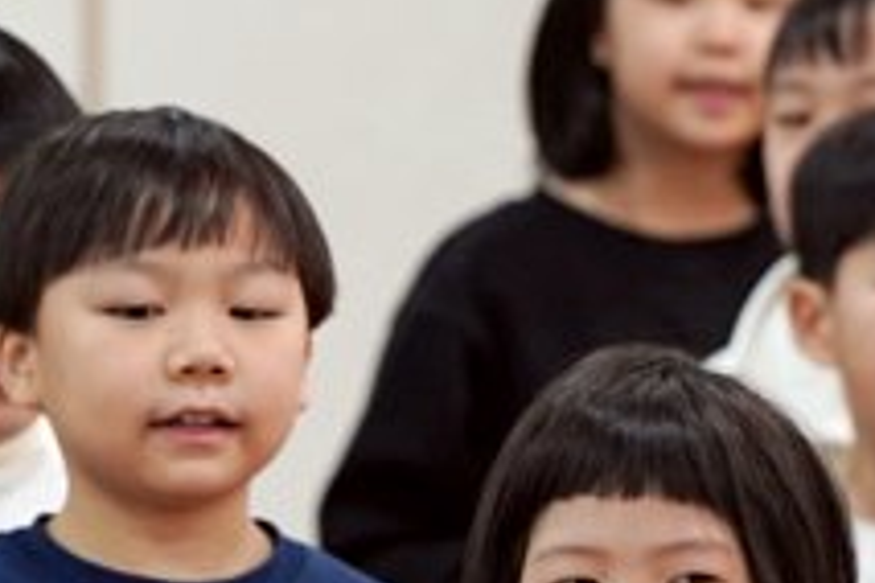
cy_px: 542
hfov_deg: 3.2
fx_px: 15749
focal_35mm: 648
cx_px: 440
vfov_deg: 2.1
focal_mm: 153
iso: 1600
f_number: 4
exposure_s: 1/160
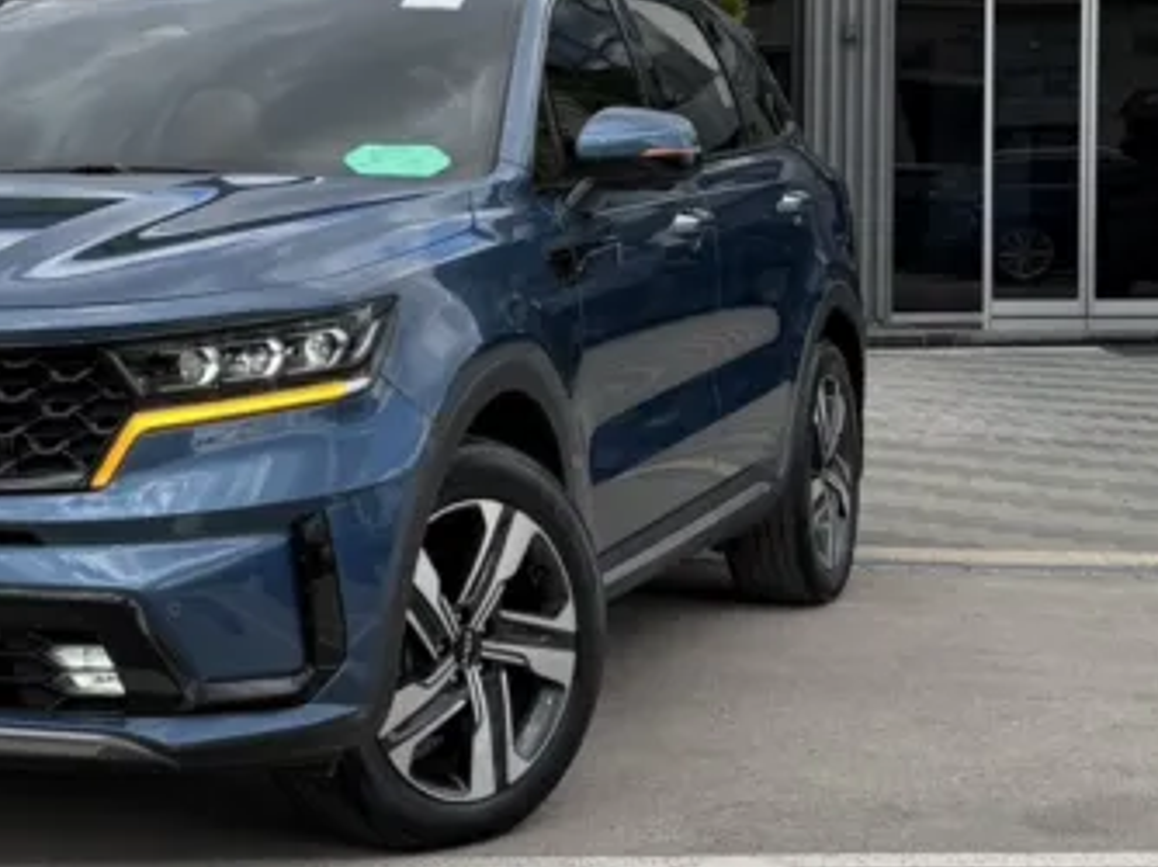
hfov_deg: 39.0
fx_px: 1538
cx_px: 166
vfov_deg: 31.2
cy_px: 274
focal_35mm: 46
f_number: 1.78
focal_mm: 6.76
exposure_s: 1/1653
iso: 100
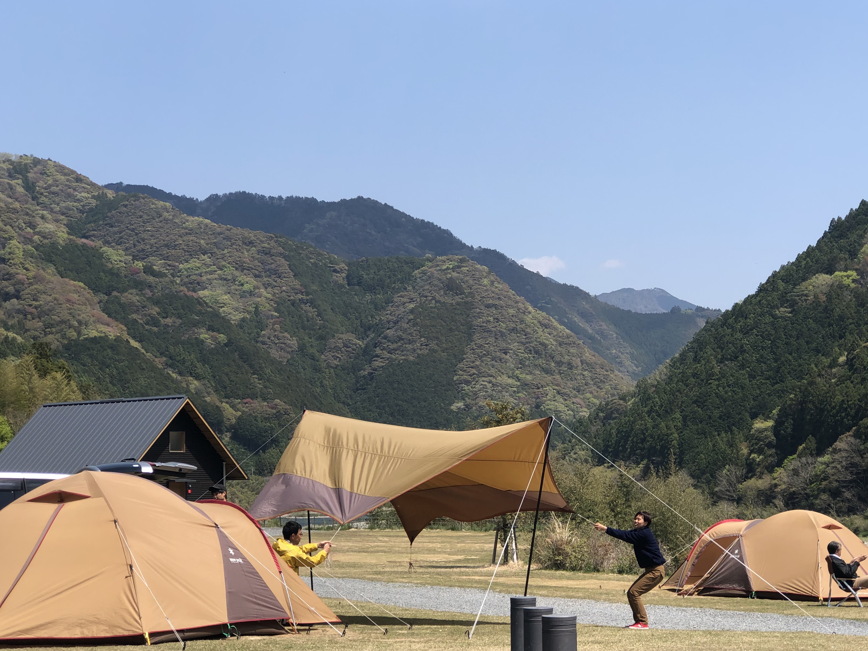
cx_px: 534
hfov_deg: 27.0
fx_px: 1805
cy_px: 367
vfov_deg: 20.4
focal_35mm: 72
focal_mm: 6.6
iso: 20
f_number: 2.8
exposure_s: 1/666
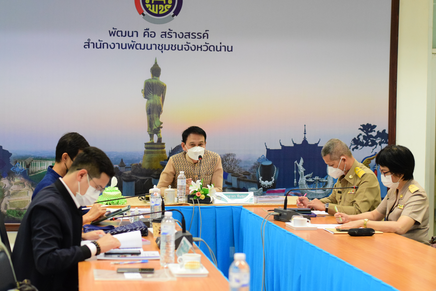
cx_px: 218
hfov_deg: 27.0
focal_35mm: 75
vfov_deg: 18.2
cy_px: 146
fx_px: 909
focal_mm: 50
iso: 3200
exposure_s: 1/500
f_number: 3.2
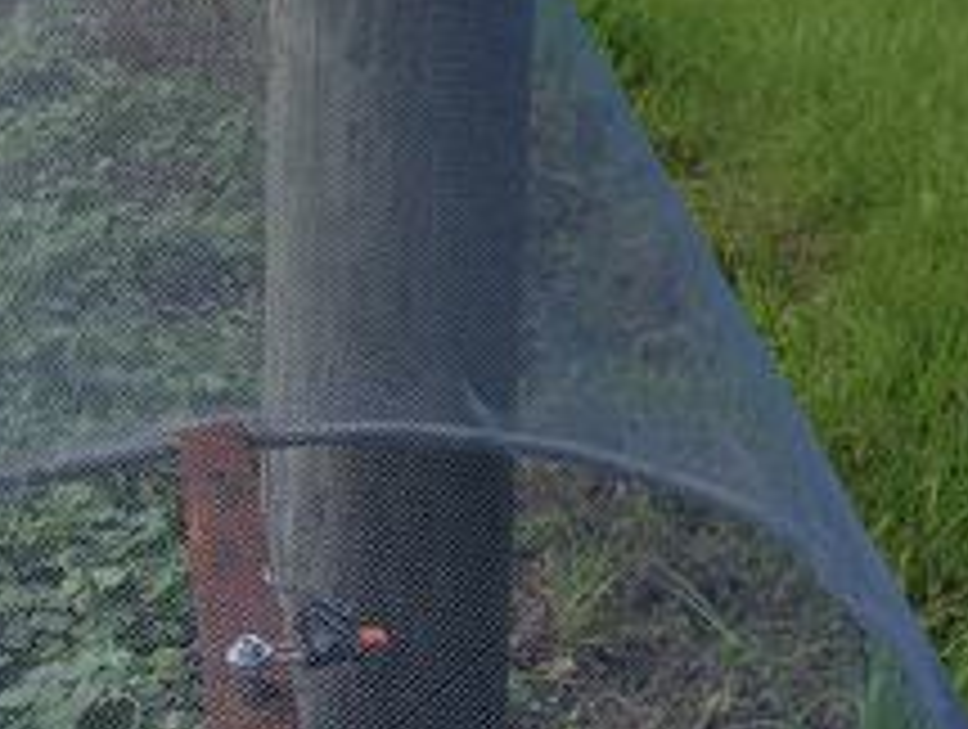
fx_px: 1821
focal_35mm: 65
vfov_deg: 22.3
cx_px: 252
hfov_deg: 29.3
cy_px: 117
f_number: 2.4
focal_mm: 4.28
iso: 50
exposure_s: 1/717
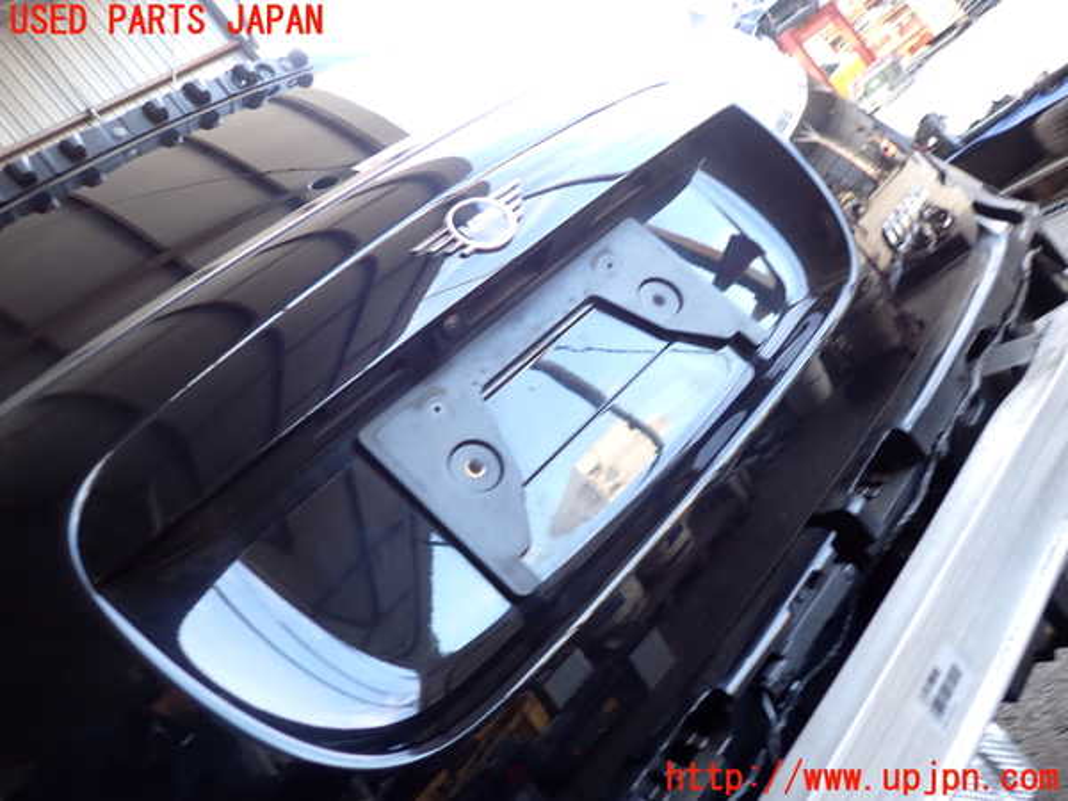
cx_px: 534
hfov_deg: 69.4
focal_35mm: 25
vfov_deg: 54.9
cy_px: 400
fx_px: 771
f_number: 2
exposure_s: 1/60
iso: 160
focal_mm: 4.5
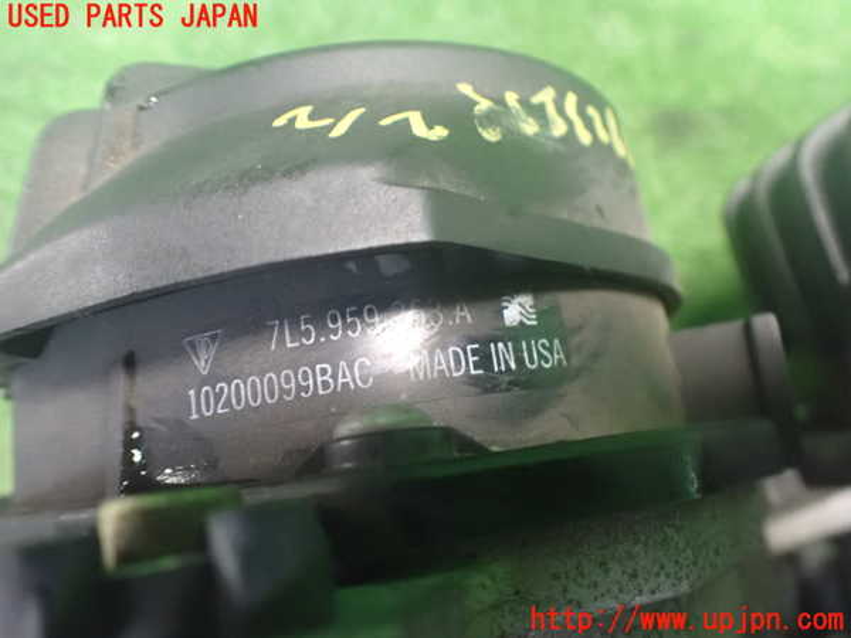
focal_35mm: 30
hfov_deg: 60.0
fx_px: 738
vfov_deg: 46.8
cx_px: 426
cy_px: 319
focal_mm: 5.4
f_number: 2.3
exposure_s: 1/30
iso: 1600
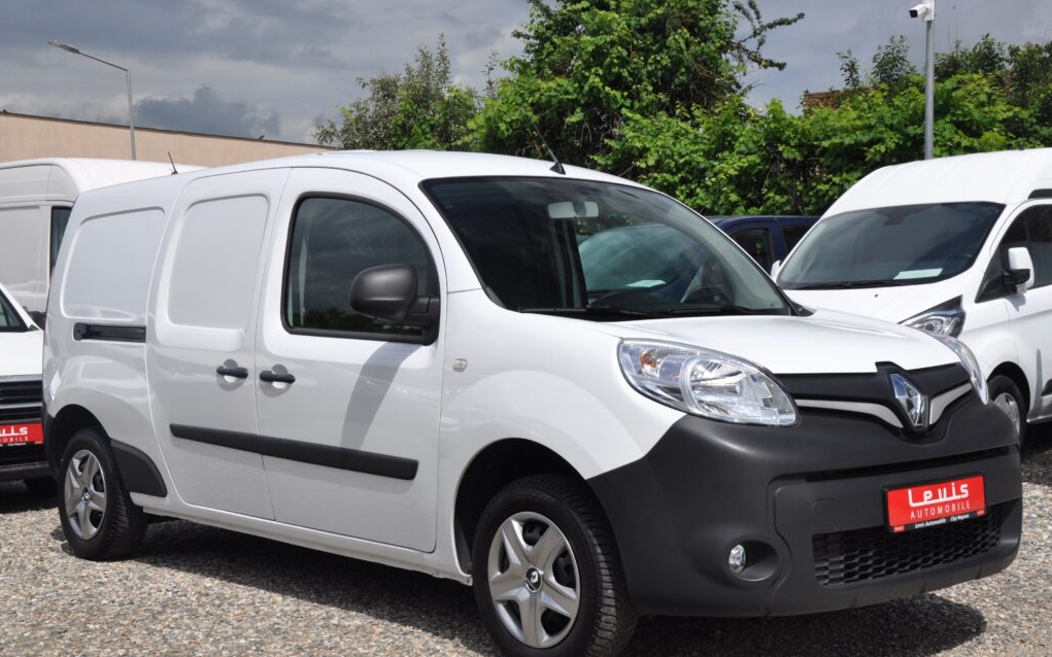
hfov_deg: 41.1
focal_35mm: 49
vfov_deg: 26.3
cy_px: 331
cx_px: 525
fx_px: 1405
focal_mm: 32
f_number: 11
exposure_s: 1/500
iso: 500
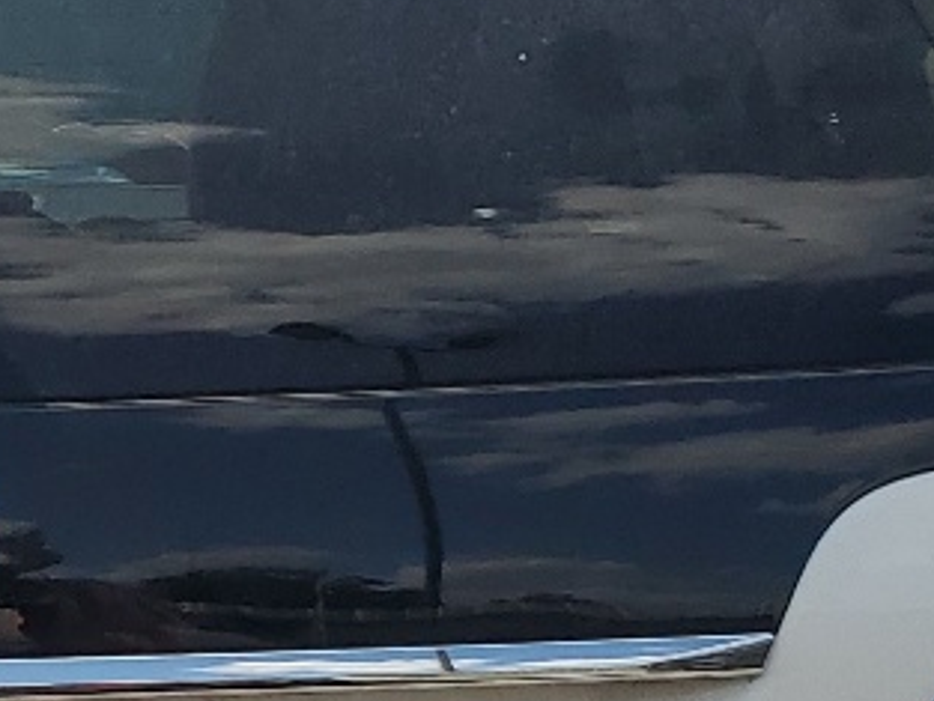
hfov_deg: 14.5
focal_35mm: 133
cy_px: 788
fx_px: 3590
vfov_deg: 11.0
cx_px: -39
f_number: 1.5
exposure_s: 1/3333
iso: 50
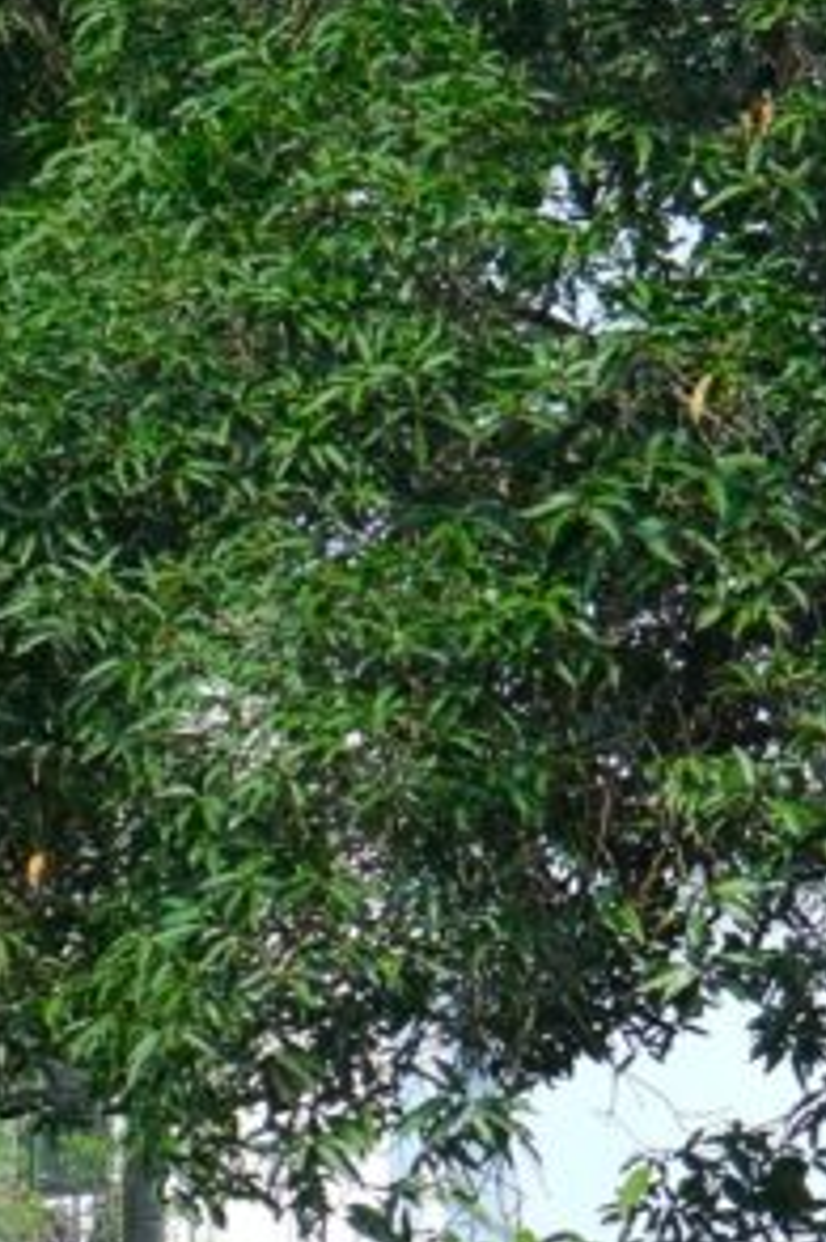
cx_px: 860
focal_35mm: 245
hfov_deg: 5.6
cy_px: 1068
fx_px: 8441
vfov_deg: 8.4
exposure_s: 1/1600
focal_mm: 46.6
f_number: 4
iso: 800
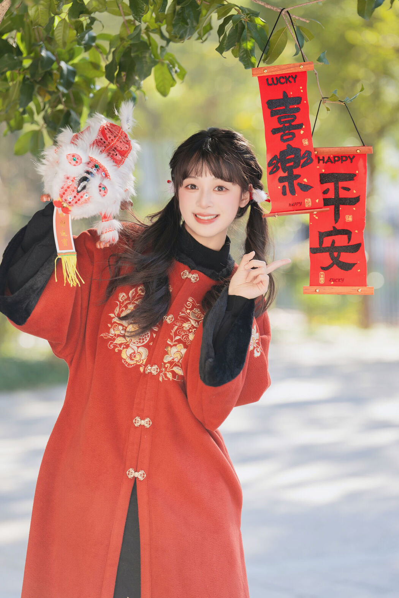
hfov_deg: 10.2
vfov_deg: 15.2
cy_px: 299
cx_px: 200
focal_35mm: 135
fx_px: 2244
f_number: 3.2
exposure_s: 1/250
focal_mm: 135
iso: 320
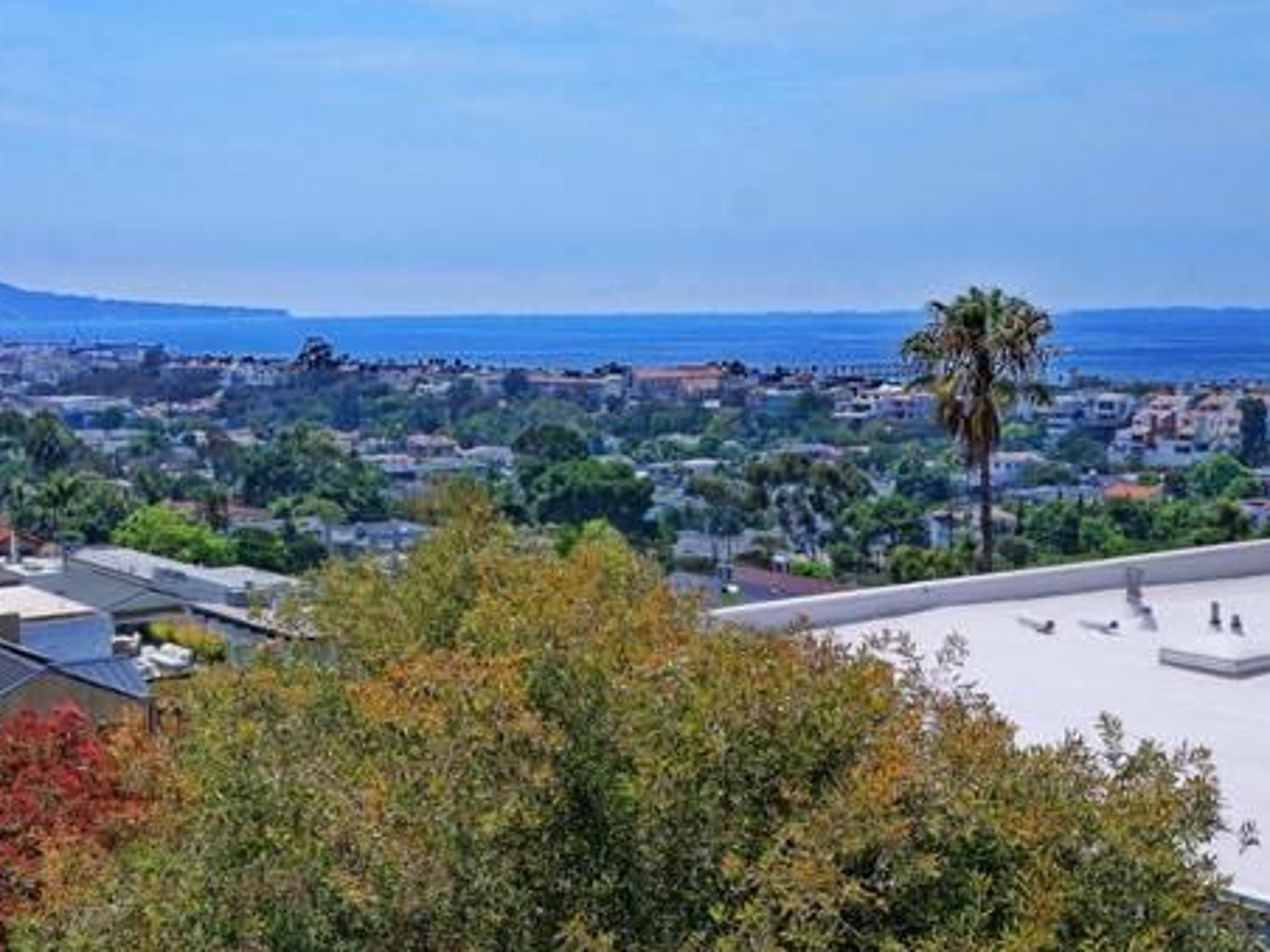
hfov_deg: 37.2
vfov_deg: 28.5
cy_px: 418
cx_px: 452
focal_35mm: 51
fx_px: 1871
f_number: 14
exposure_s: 1/250
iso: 250
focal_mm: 18
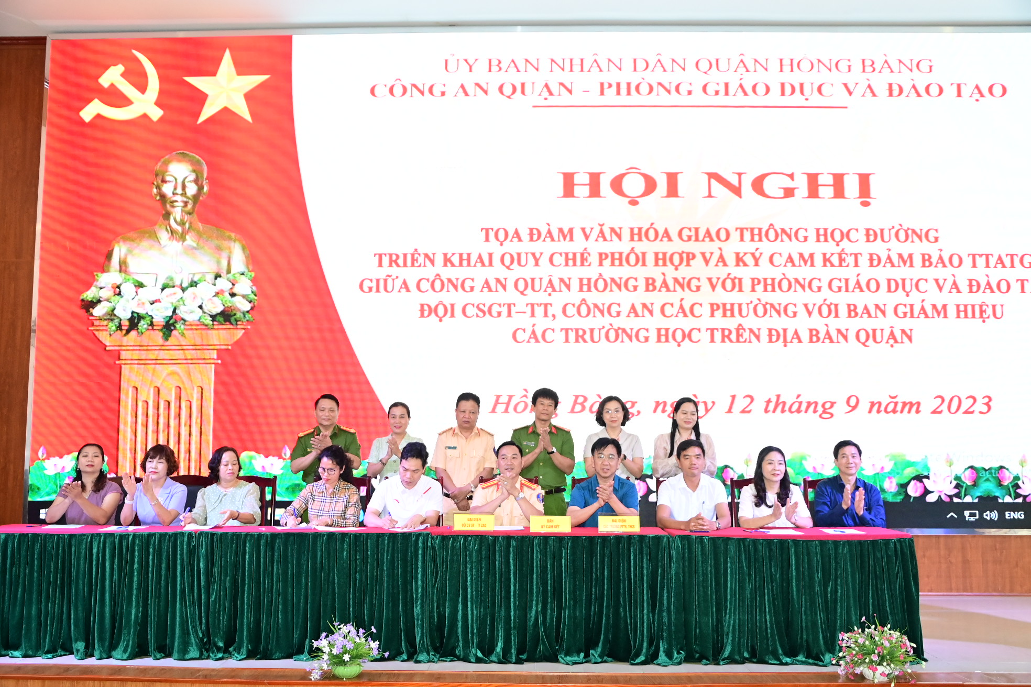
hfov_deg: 57.2
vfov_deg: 40.0
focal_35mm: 33
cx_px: 516
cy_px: 344
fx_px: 945
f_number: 3.8
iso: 2000
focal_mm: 22
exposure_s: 1/200
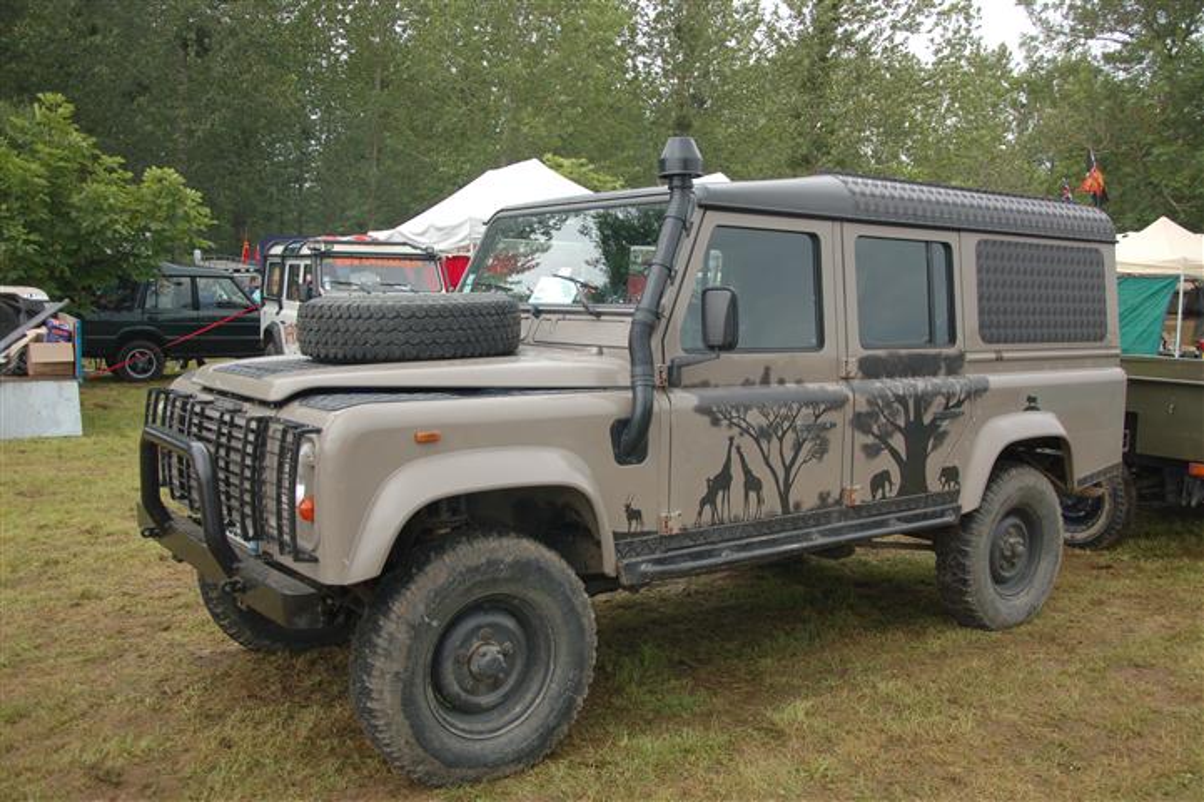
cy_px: 401
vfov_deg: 39.9
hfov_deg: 57.2
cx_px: 602
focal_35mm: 33
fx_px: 1103
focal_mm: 22
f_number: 3.8
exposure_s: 1/500
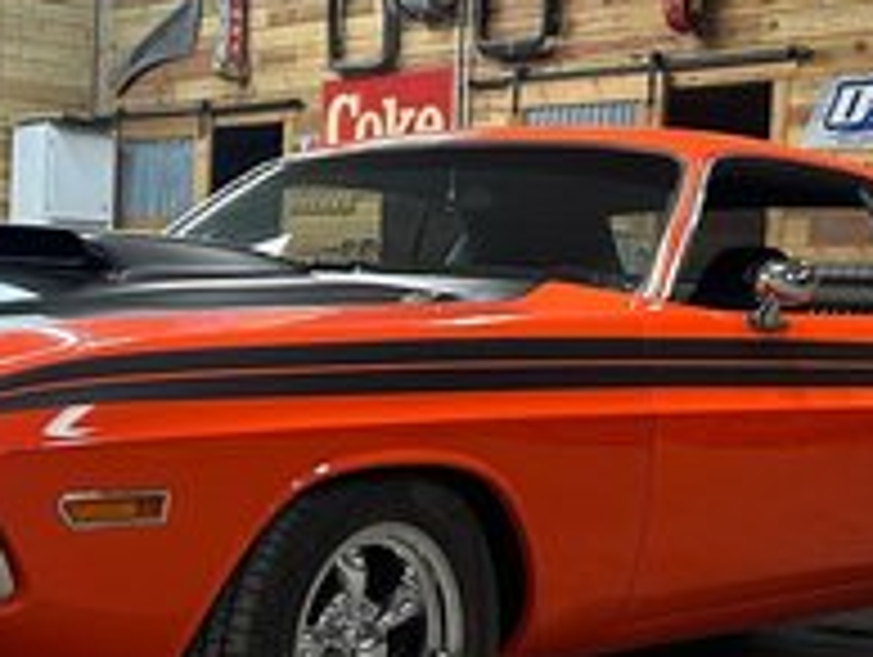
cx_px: 362
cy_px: 304
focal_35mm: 78
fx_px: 1970
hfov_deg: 25.0
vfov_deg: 18.9
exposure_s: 1/60
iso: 250
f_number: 1.78
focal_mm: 6.86
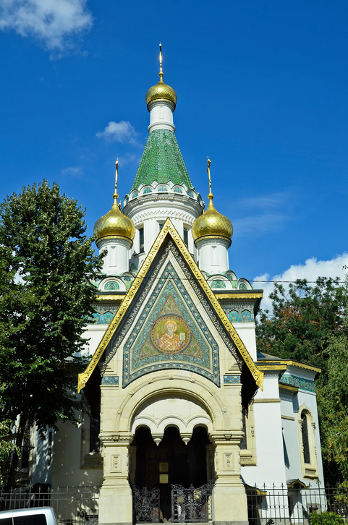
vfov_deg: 41.2
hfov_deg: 28.0
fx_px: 699
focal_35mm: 48
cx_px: 174
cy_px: 262
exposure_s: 1/320
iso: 100
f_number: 9
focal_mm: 32
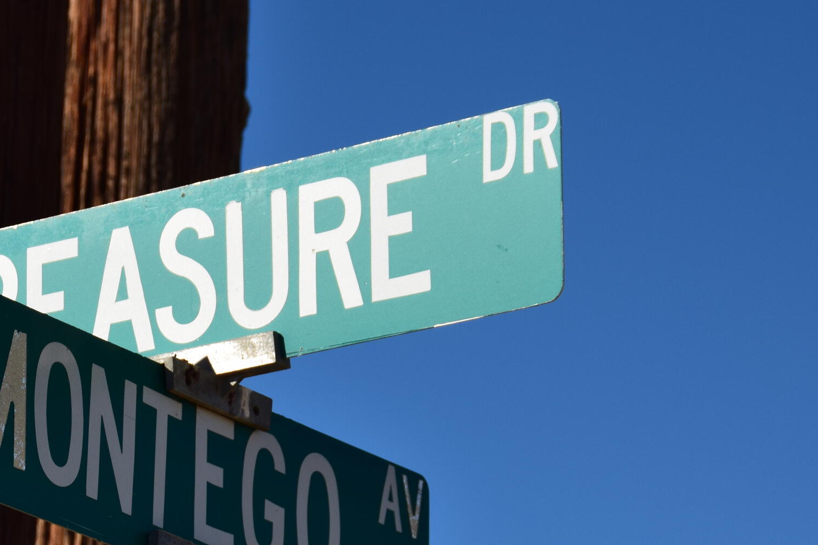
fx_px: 5088
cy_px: 475
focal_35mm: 224
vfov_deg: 6.1
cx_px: 166
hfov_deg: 9.2
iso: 200
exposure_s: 1/500
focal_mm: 75
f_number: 11
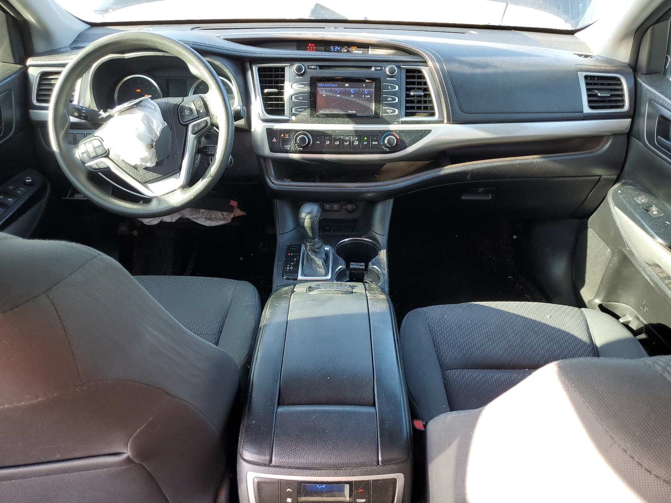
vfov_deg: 53.1
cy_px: 252
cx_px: 336
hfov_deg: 67.3
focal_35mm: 26
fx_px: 504
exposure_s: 1/60.2
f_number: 1.5
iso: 51
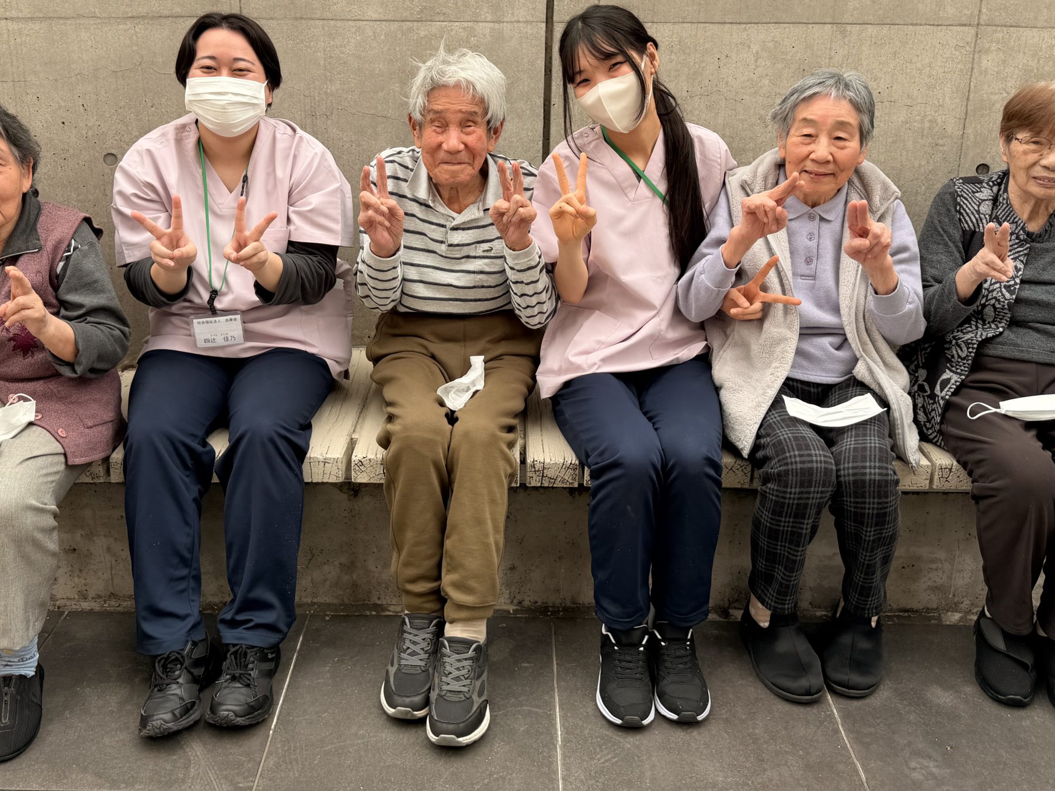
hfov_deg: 53.9
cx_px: 500
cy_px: 277
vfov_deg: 41.4
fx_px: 1036
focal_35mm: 34
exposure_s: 1/992
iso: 80
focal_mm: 6.76
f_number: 1.78
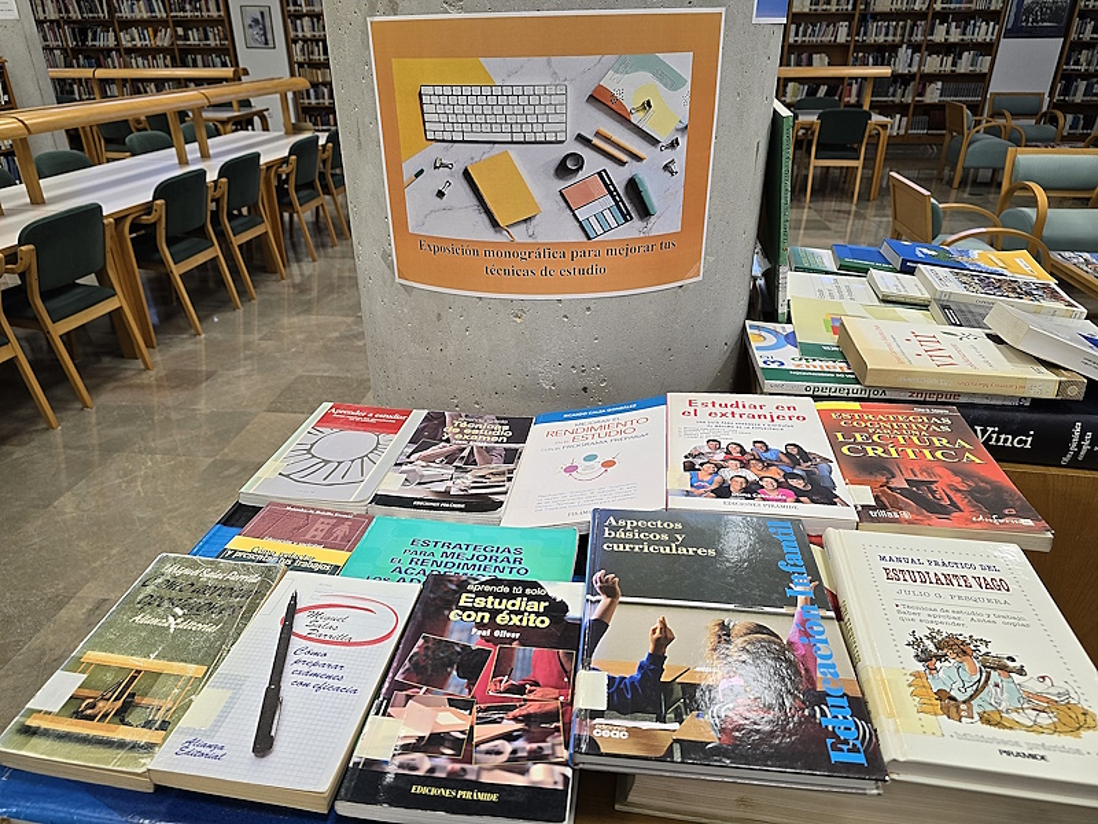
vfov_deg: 58.9
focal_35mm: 23
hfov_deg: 73.9
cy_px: 412
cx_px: 549
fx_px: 730
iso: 100
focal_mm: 6.3
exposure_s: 1/100
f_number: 1.7
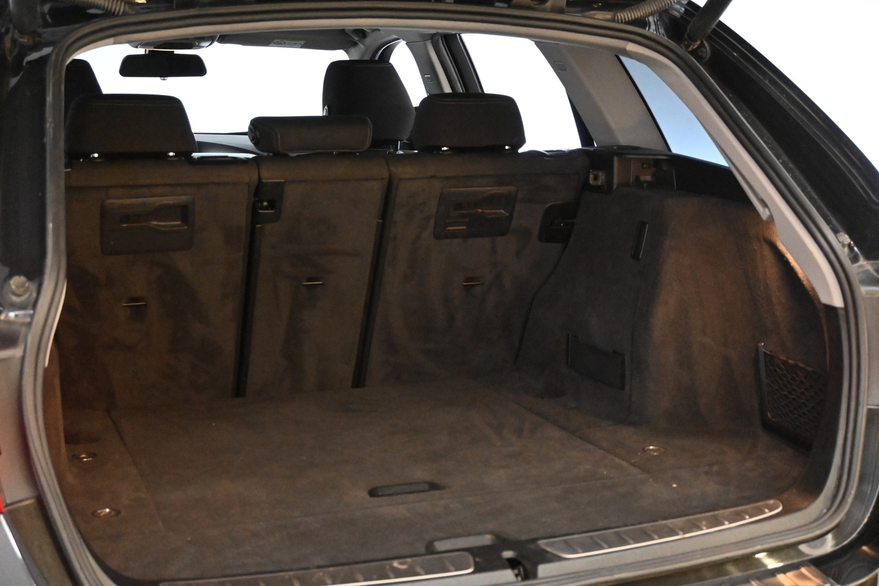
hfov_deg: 38.9
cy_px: 293
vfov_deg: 26.5
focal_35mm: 51
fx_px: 1245
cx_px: 440
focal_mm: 34
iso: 8000
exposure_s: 1/50
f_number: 5
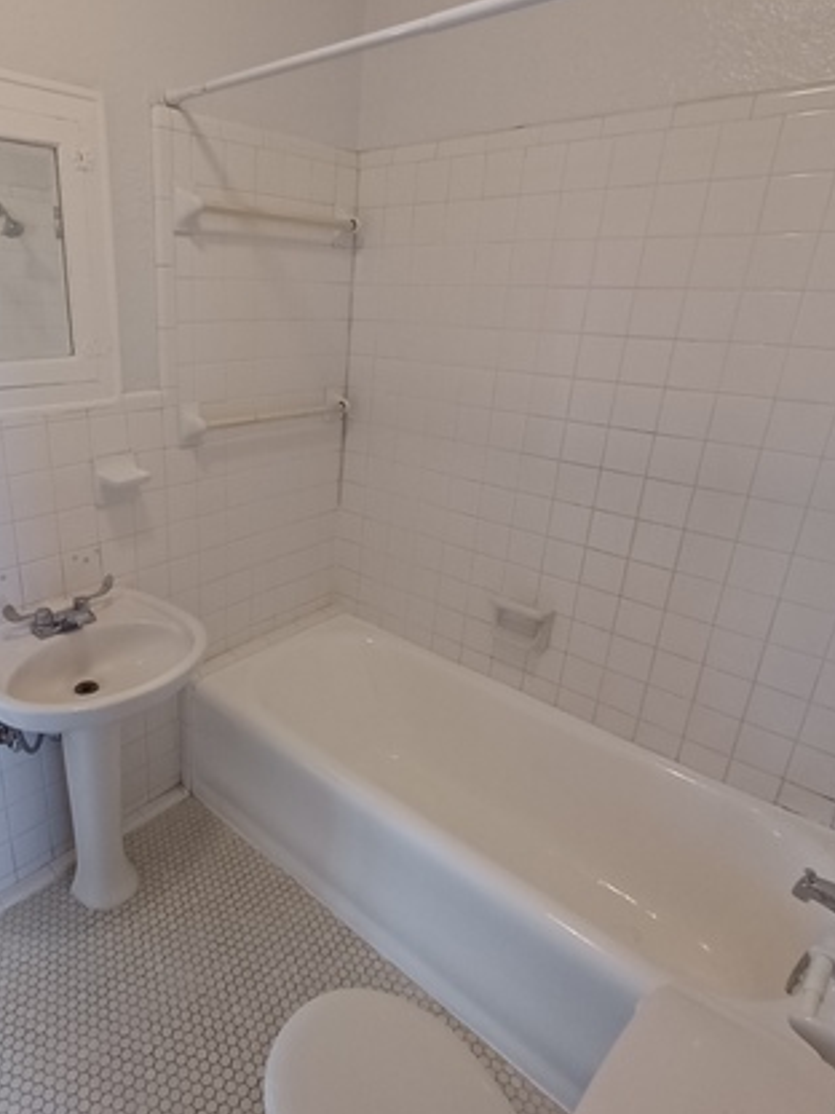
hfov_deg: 64.6
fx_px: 643
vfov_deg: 81.7
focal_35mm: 20
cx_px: 292
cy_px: 549
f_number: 2.2
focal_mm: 1.42
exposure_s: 1/60
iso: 125
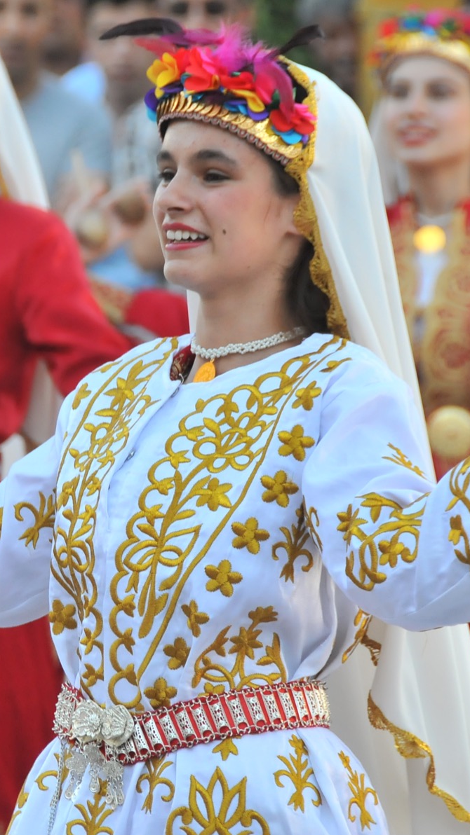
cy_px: 418
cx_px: 142
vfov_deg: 5.4
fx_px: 8934
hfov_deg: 3.0
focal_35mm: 403
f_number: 5.6
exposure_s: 1/500
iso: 800
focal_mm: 170
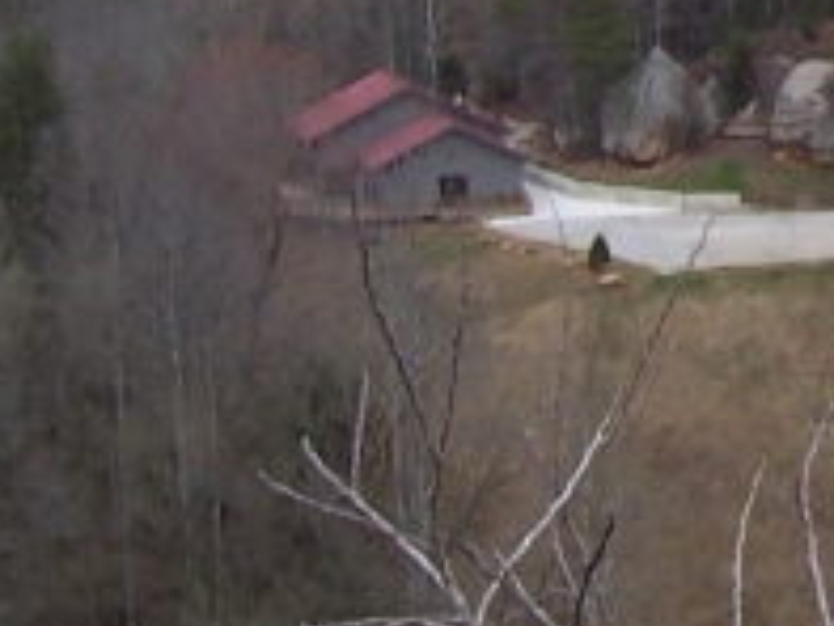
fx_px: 3592
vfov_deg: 9.8
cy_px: -220
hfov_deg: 12.4
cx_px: 1389
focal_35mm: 149
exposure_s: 1/45
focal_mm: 5.6
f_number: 2.8
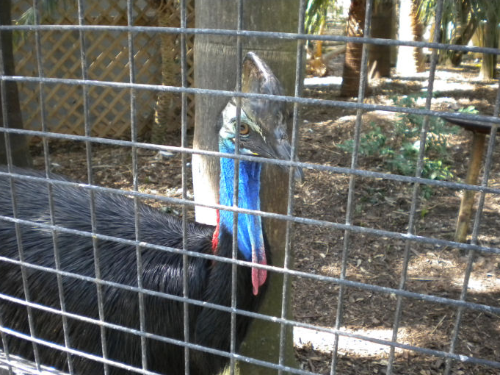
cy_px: 192
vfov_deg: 39.6
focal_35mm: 36
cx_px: 248
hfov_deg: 51.4
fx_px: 520
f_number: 3.1
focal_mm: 6.3
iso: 400
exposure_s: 1/178
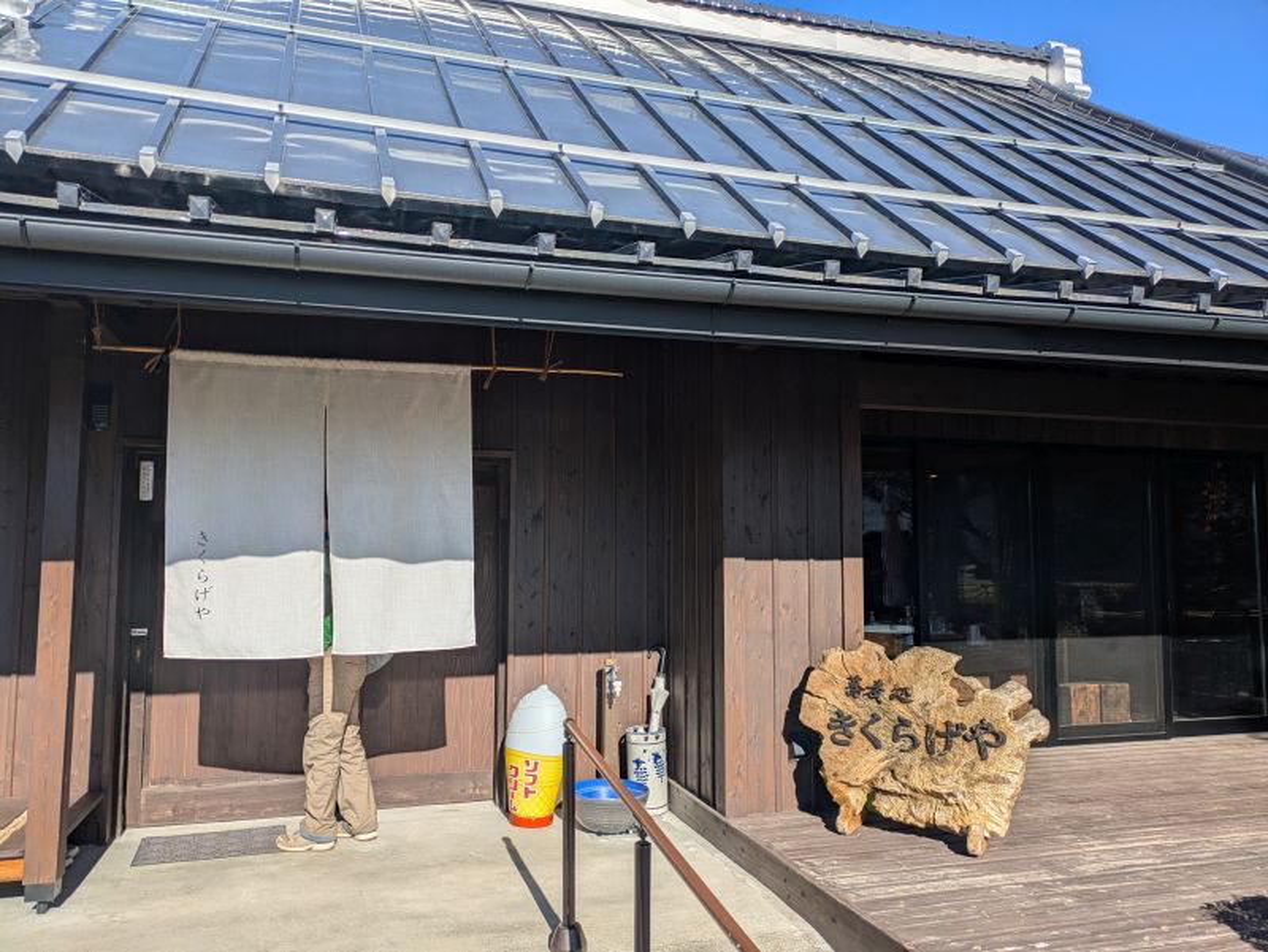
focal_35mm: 25
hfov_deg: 69.4
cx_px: 634
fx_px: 916
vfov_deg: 54.9
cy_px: 476
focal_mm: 5.43
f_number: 1.89
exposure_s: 1/3378
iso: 53
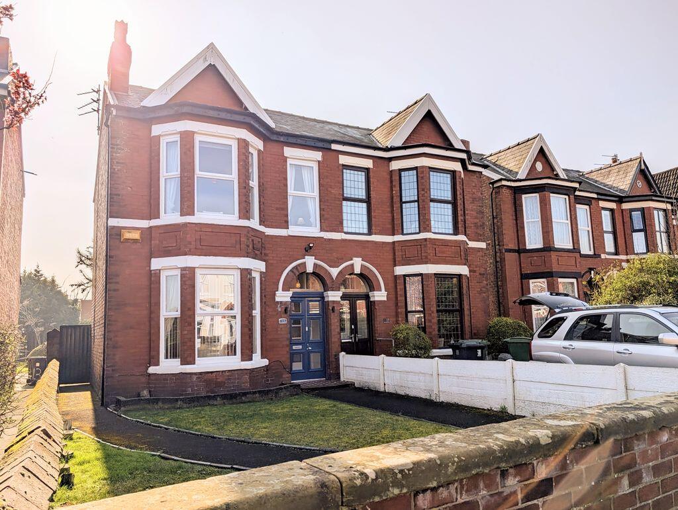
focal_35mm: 24
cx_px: 339
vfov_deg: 56.9
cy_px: 255
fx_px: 471
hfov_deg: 71.5
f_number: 1.68
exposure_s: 1/5263
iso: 17
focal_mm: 6.9
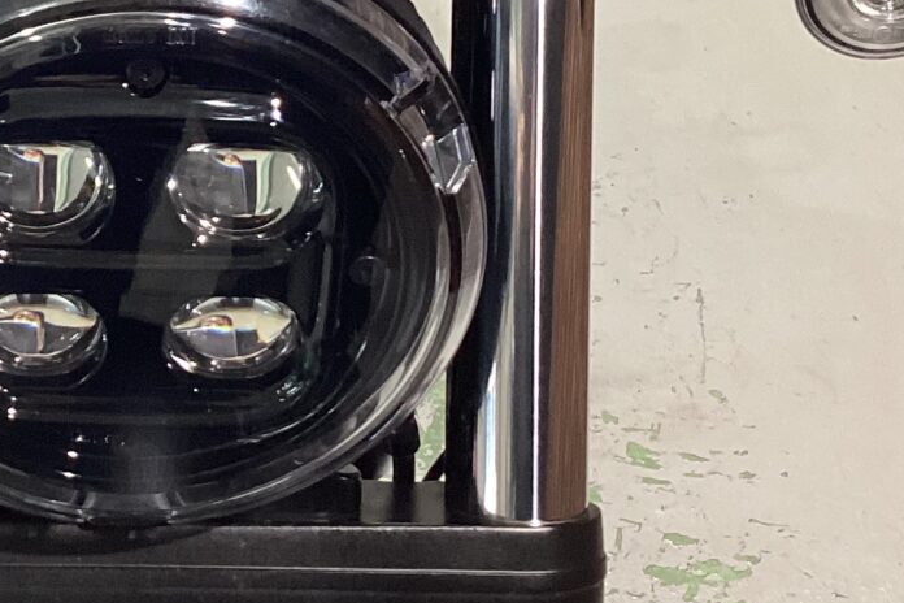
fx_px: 2235
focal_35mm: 89
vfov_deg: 15.0
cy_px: -43
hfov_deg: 22.3
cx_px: 83
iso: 100
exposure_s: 1/50
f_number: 2.4
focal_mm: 3.3
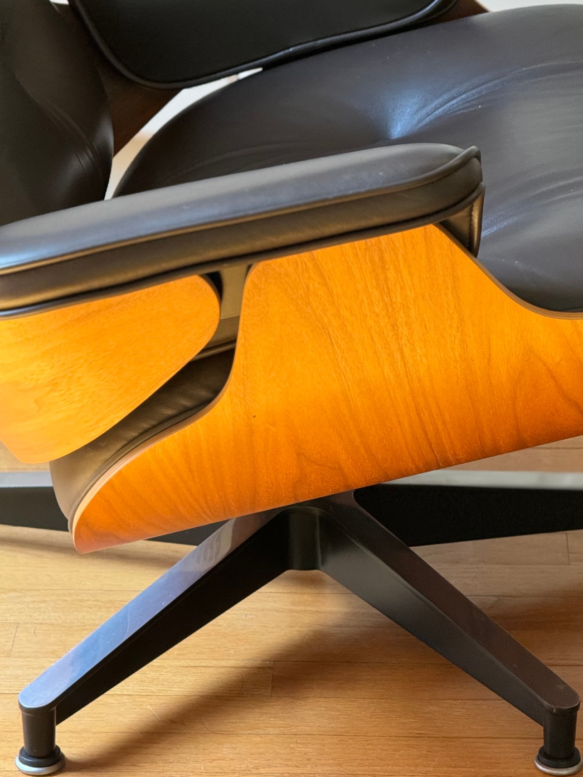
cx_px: 320
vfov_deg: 14.1
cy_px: 378
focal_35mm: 140
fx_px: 3143
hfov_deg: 10.6
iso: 400
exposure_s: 1/60
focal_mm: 15.66
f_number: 2.8
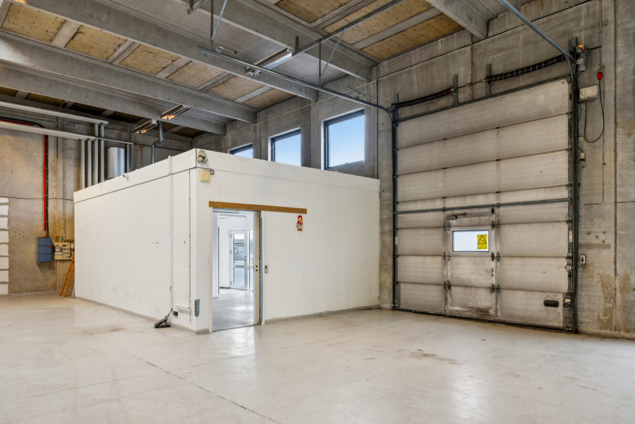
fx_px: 423
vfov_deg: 53.1
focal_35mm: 24
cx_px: 318
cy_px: 212
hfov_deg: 73.7
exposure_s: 1/6
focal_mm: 24
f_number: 8
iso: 160
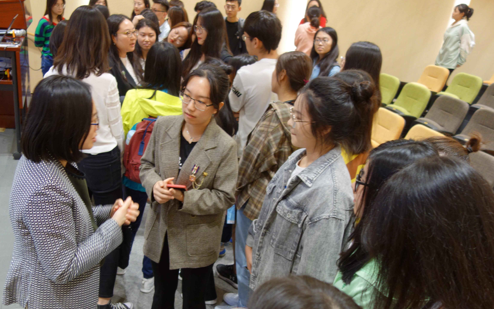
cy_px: 192
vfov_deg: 37.1
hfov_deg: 56.4
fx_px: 458
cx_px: 204
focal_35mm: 34
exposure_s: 1/30
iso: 160
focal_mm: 10.4
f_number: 1.8
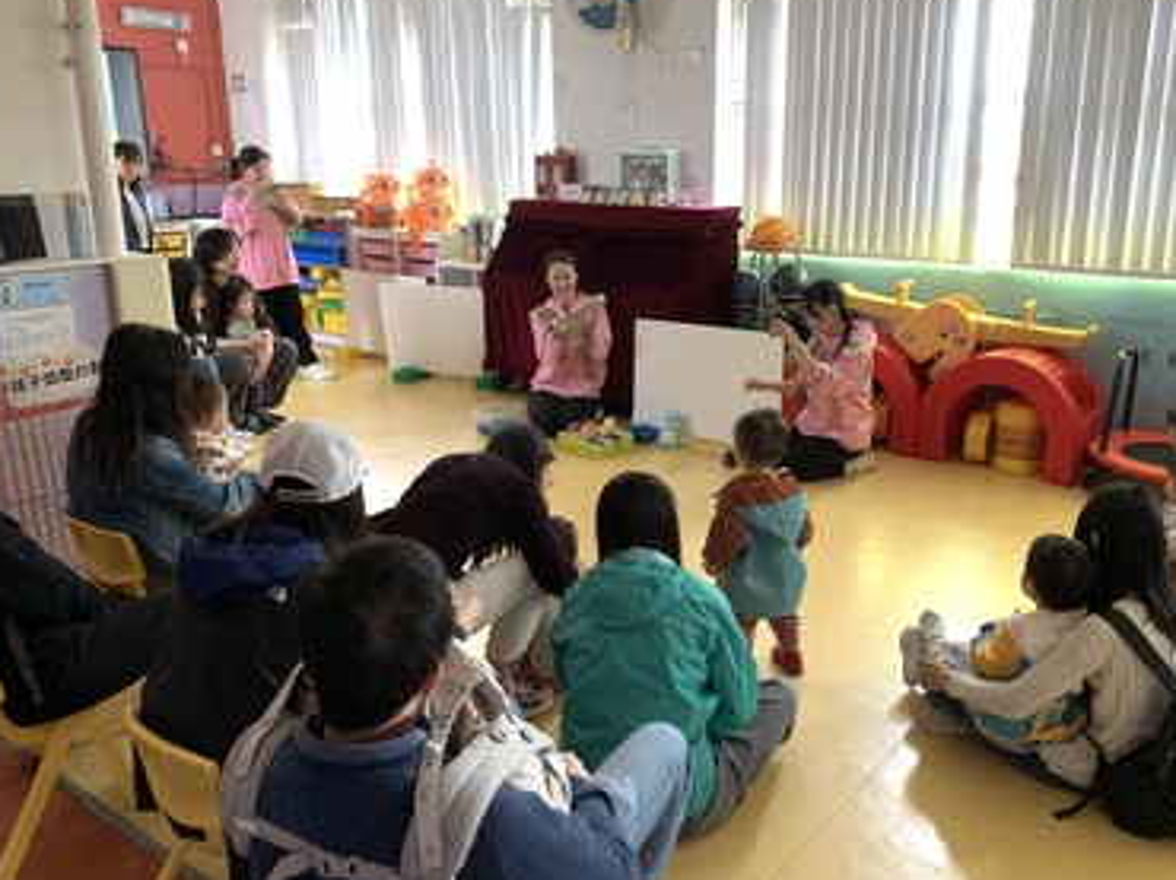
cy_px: 410
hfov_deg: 59.9
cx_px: 647
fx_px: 1019
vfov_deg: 46.7
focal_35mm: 30
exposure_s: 1/45
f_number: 1.8
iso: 400
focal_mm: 4.25
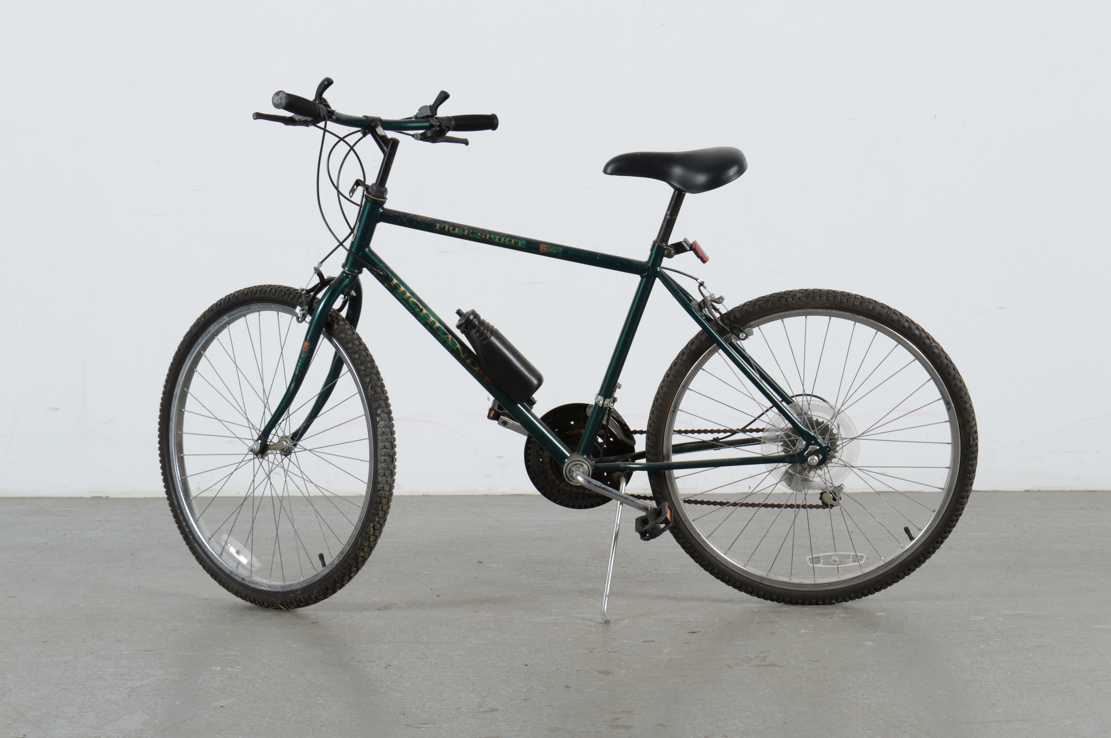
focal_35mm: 75
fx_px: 2313
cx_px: 556
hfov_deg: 27.0
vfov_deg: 18.1
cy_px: 369
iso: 100
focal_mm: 50
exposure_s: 1/125
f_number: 14
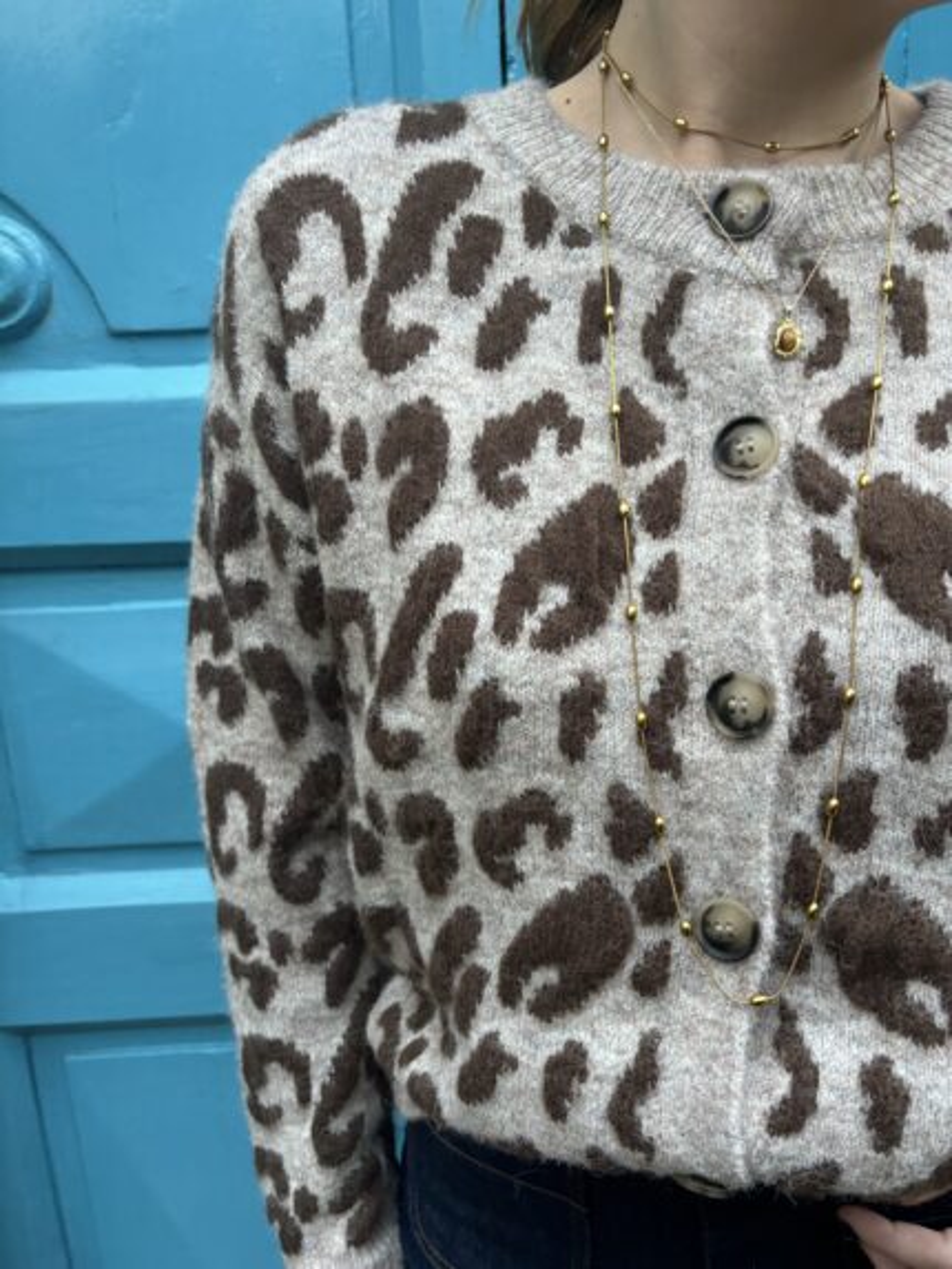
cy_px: 634
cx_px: 476
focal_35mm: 26
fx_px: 953
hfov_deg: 53.1
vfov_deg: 67.3
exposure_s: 1/60
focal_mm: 5.96
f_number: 1.6
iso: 250
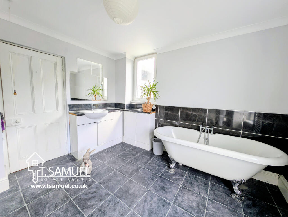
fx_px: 100
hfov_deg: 110.5
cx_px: 144
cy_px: 108
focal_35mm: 12
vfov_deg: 94.6
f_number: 1.95
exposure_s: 1/128
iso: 47
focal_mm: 2.23
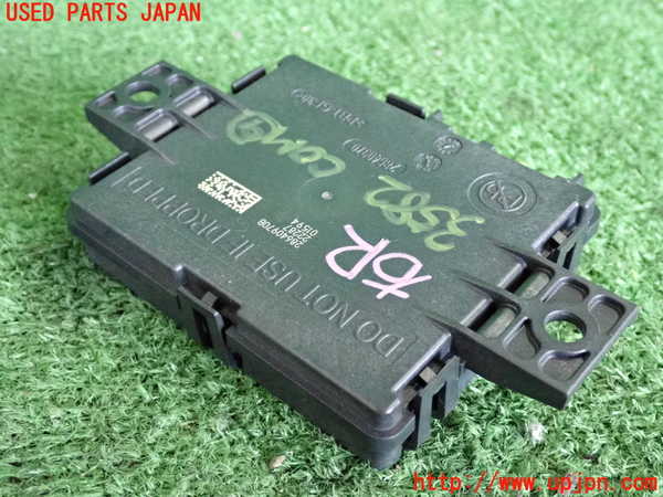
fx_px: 843
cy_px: 248
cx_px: 332
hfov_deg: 42.9
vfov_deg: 32.9
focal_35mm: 44
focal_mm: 7.84
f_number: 2.9
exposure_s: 1/125
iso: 2500
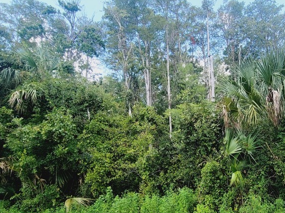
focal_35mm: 23
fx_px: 189
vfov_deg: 58.4
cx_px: 183
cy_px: 127
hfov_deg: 72.3
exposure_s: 1/476
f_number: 2.2
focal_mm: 2.2
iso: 50
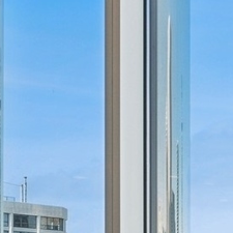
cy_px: 292
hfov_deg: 17.2
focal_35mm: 86
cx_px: 398
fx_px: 655
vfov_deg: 18.9
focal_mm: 14
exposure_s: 1/30
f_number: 9.5
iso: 200
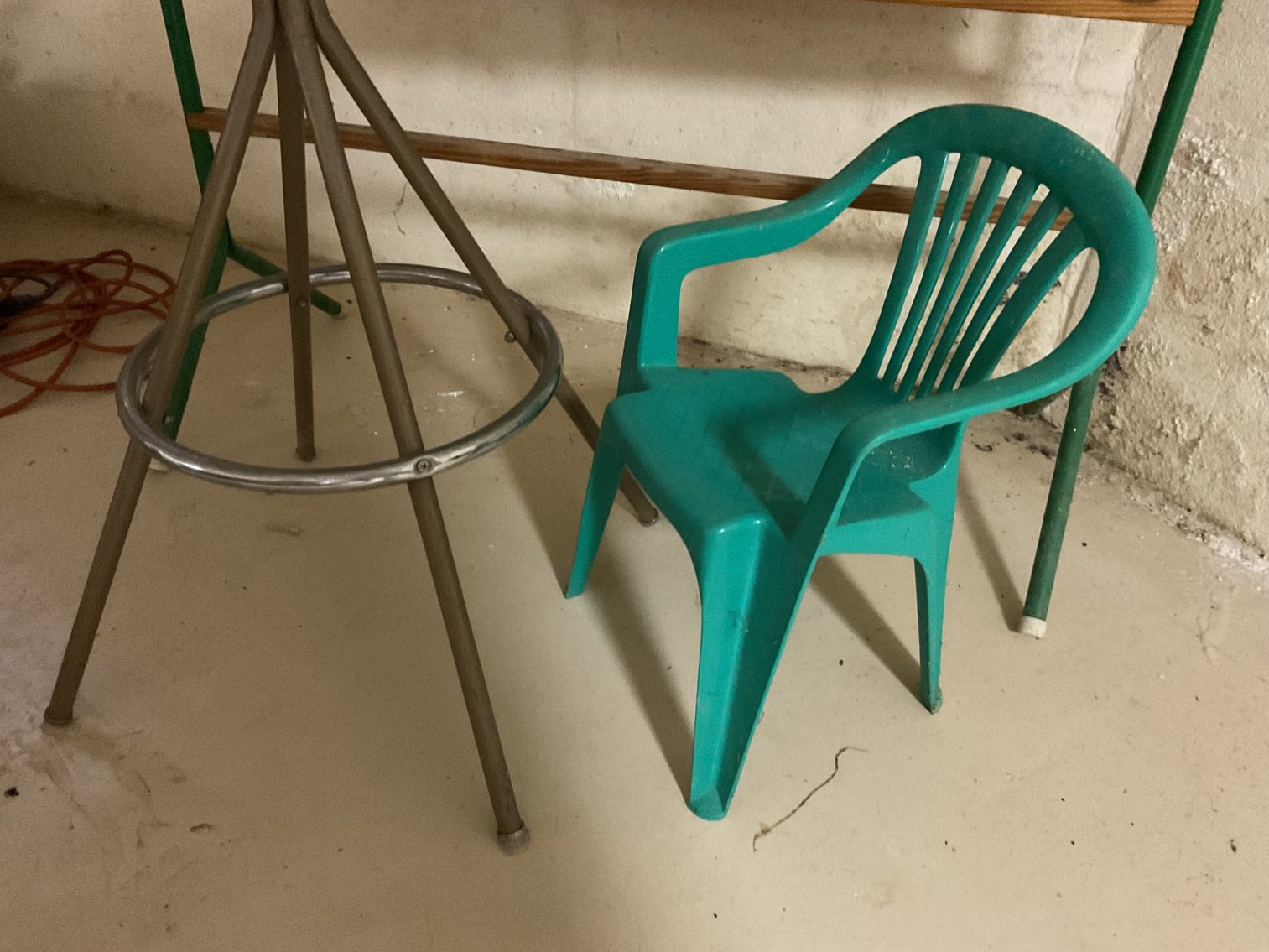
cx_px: 634
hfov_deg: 61.7
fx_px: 1063
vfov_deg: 48.2
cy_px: 476
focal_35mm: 29
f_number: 1.8
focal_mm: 3
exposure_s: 1/24
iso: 500
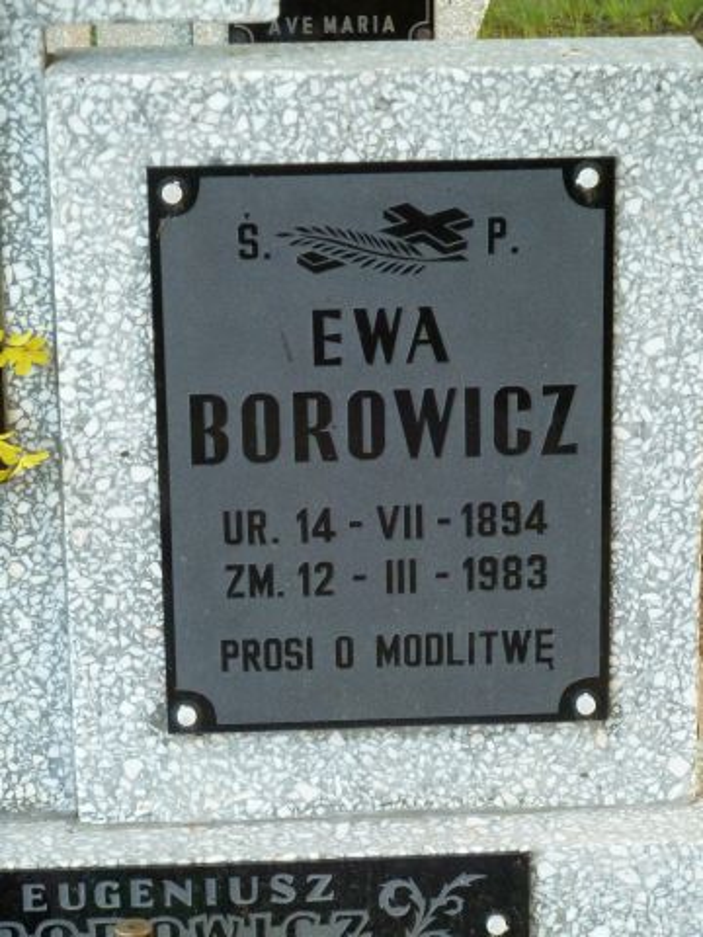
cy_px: 468
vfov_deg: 15.4
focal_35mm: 128
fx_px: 3466
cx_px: 352
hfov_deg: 11.6
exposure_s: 1/50
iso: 400
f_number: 4.4
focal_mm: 21
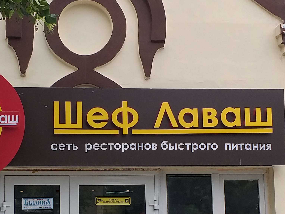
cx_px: 101
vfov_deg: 18.5
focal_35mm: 79
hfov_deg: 24.6
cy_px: 174
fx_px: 650
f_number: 1.7
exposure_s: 1/674
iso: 40
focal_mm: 3.93
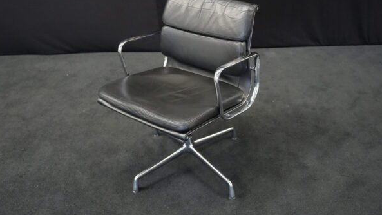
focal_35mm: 35
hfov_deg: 56.6
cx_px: 191
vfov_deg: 33.6
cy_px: 92
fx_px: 354
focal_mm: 33
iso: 10000
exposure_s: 1/160
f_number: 4
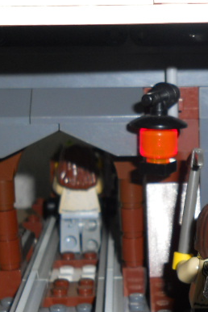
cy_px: 230
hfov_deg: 15.3
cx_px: 189
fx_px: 763
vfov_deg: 22.9
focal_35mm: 88
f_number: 8.8
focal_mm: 5.8
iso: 80
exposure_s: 1/25
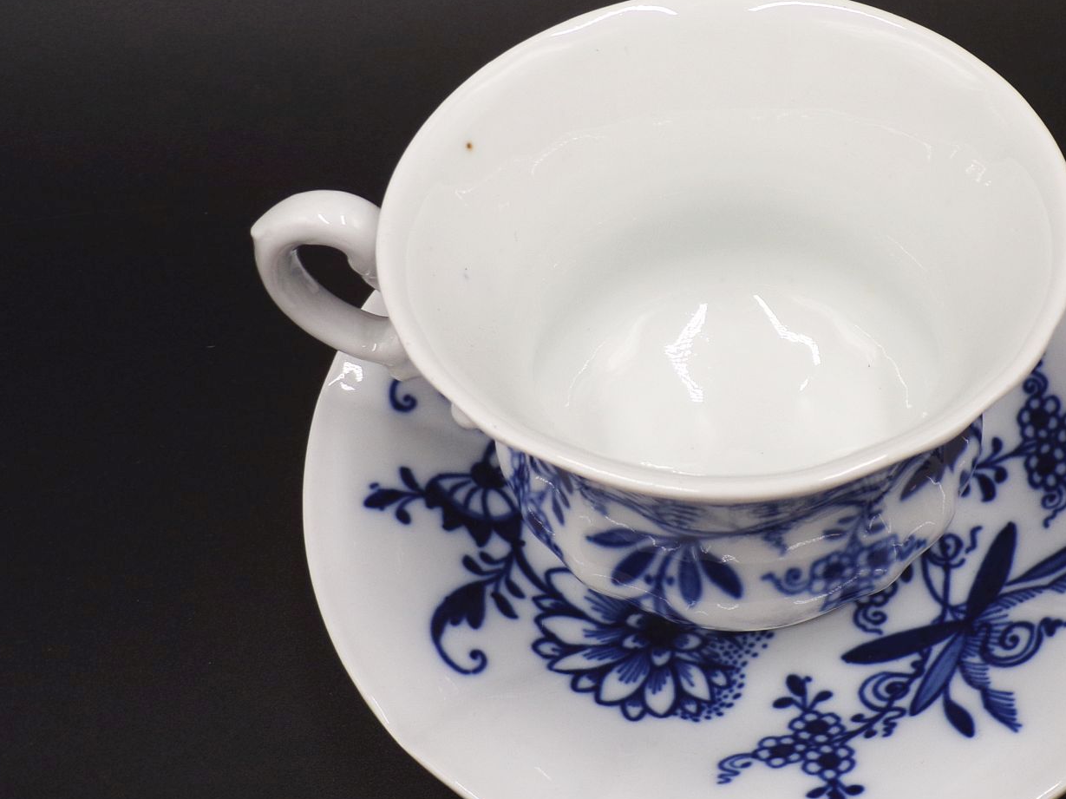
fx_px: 1478
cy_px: 356
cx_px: 758
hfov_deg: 38.9
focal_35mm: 48
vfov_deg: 30.2
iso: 80
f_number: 3.2
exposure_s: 1/60
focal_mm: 5.8
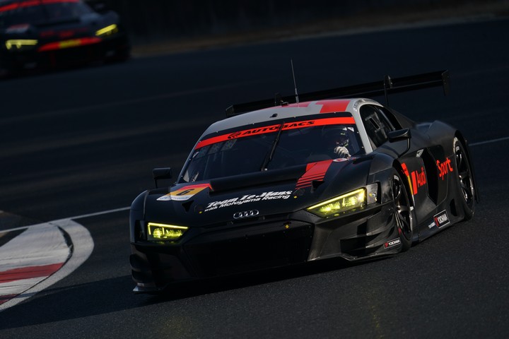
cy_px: 170
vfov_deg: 2.3
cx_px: 254
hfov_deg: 3.5
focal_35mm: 588
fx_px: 8313
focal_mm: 588
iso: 200
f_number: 6.3
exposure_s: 1/1250
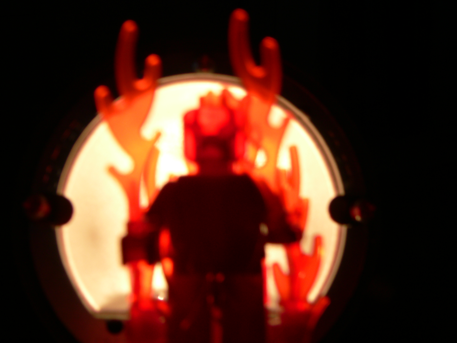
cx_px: 228
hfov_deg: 51.4
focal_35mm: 36
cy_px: 172
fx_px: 475
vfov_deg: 39.7
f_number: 4.6
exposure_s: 1/500
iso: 80
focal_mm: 6
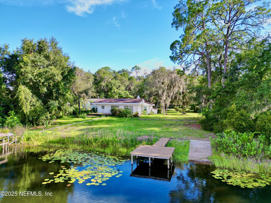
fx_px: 188
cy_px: 102
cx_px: 136
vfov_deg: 56.8
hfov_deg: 71.6
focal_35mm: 24
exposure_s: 1/1000
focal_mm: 6.72
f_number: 1.7
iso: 110
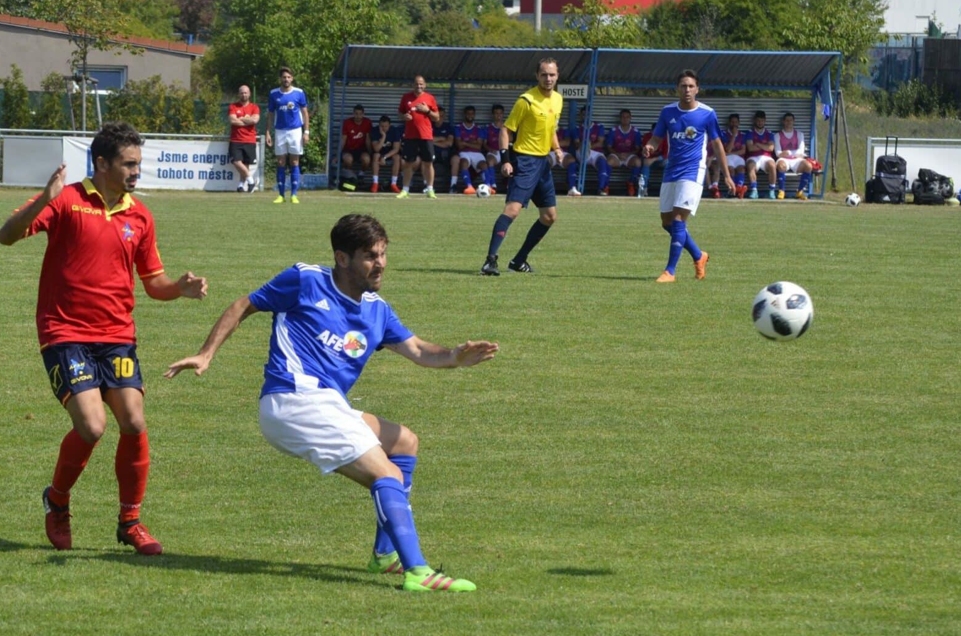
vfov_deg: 8.2
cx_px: 374
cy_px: 404
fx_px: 4438
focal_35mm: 167
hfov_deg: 12.4
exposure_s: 1/1600
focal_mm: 85
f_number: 7.1
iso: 400
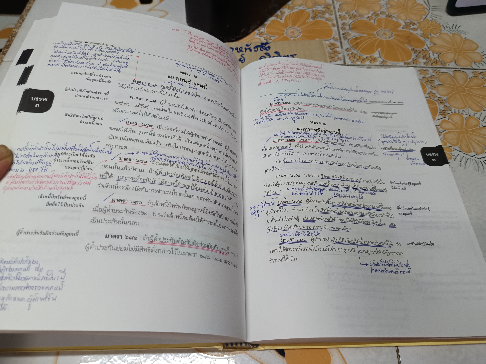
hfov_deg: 69.4
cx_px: 240
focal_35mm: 25
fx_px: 351
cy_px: 175
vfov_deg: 54.9
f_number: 1.7
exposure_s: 1/50
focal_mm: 5.31
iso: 1088
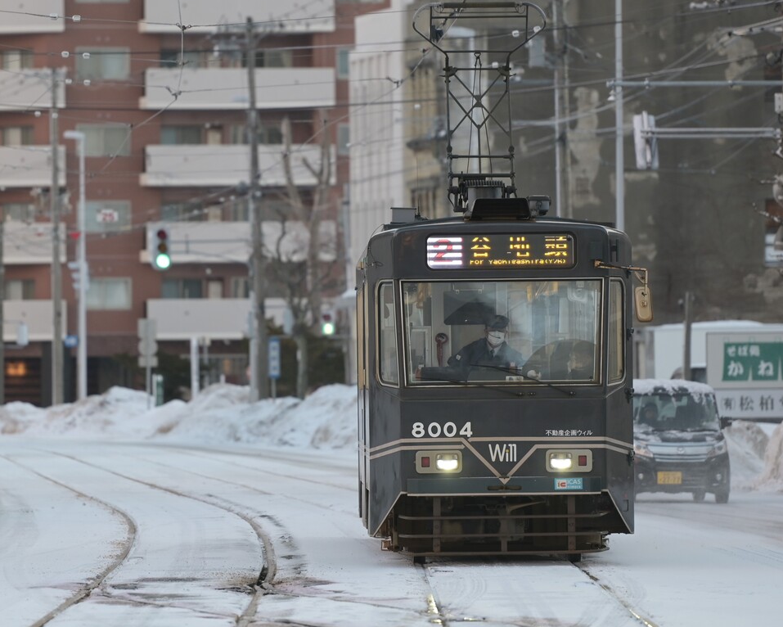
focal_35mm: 292
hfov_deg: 6.6
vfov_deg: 5.3
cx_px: 308
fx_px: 6768
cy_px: 248
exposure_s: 1/400
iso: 320
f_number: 2.8
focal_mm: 200
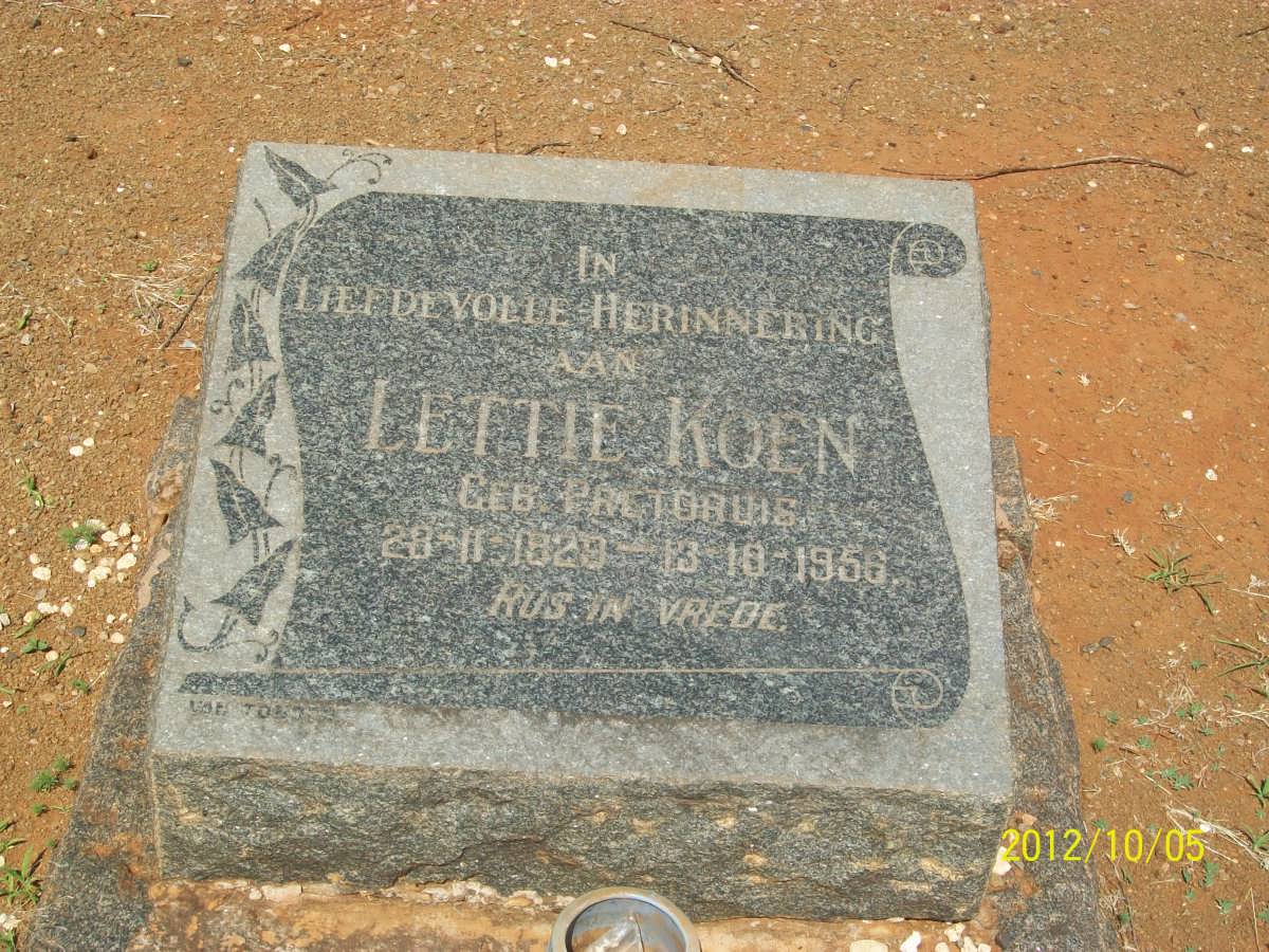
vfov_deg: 26.1
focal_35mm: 56
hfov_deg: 34.3
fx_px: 2053
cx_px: 634
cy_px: 476
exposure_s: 1/320
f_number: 5.9
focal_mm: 9.4
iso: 64
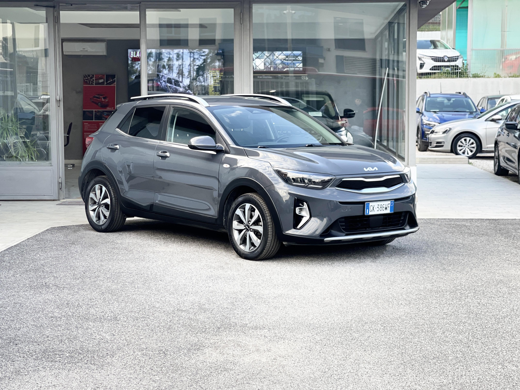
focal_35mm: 64
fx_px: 961
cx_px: 260
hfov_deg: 30.3
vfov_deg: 22.9
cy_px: 195
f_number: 2.2
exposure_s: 1/121
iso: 50
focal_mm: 7.5
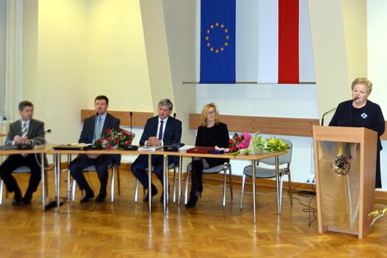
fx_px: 355
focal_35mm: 33
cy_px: 129
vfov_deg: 40.0
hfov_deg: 57.2
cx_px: 194
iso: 720
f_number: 3.8
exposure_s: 1/60
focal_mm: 22
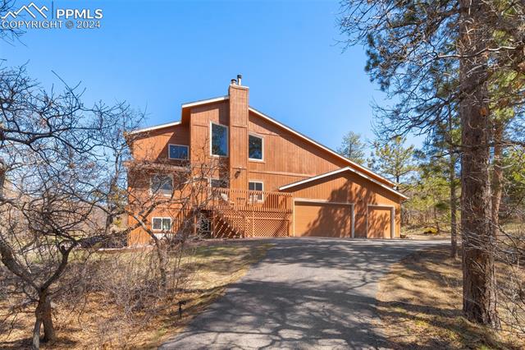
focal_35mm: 16
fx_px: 233
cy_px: 175
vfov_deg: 73.7
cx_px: 262
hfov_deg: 96.8
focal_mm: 16
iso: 500
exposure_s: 1/200
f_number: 7.1
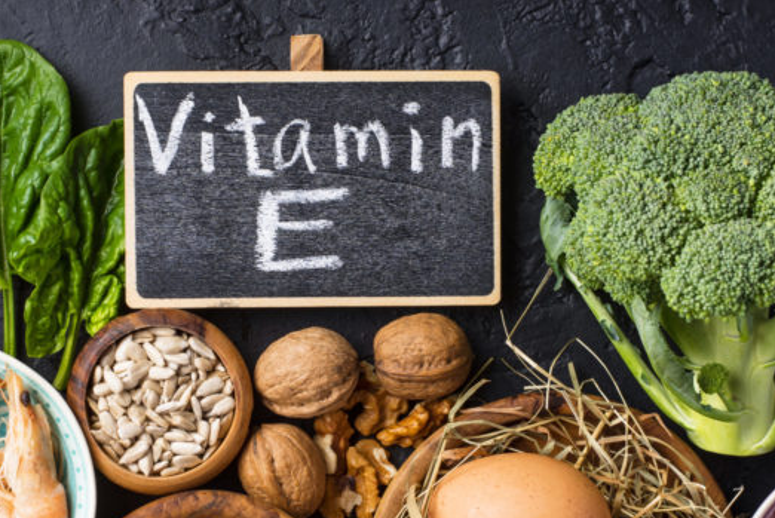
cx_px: 301
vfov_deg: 14.0
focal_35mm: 98
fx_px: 2111
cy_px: 364
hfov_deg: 20.8
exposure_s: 1/100
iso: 100
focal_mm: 50
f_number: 9
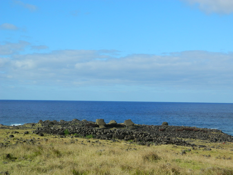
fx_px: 471
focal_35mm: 70
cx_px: 116
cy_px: 88
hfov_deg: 27.8
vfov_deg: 21.0
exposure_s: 1/800
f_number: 4
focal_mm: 12.6
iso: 80
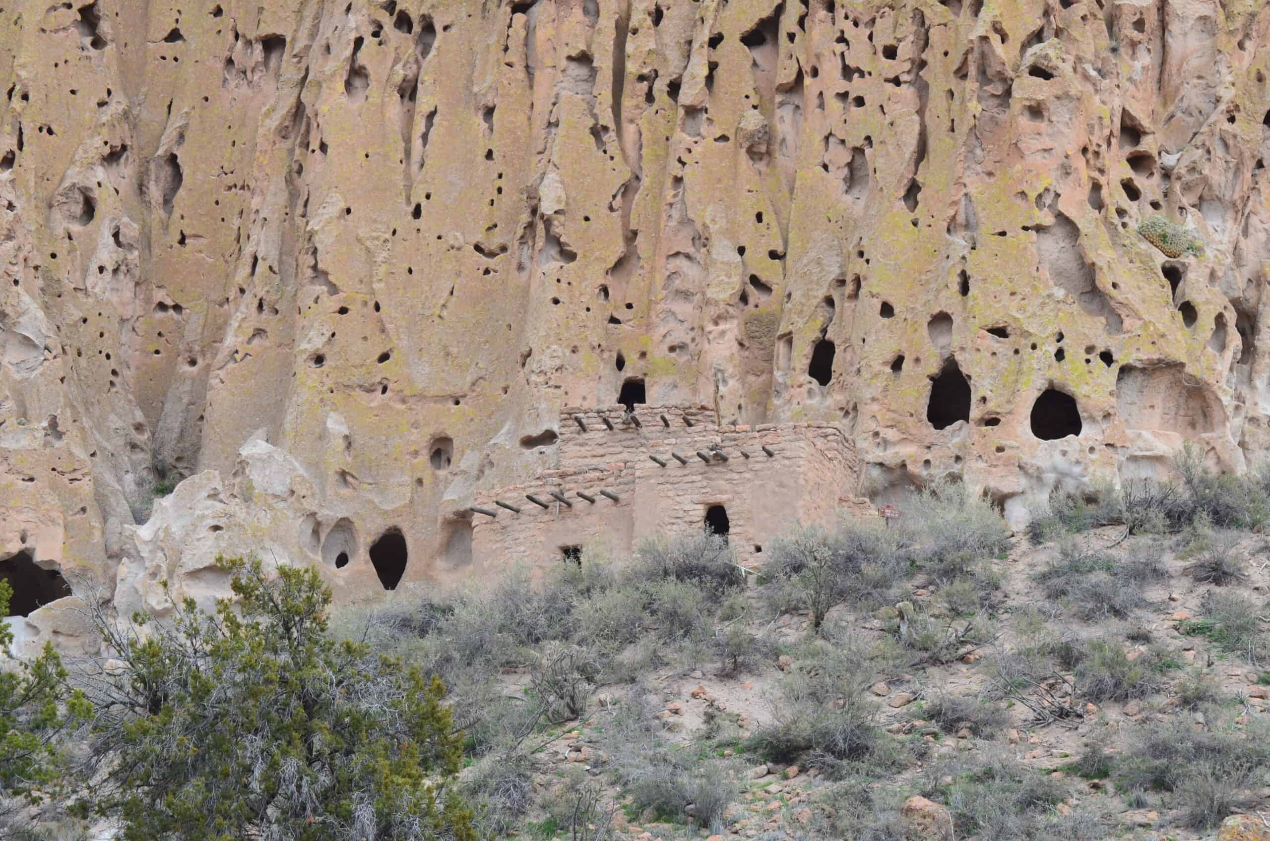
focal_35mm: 105
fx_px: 3697
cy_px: 420
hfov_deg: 19.5
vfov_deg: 13.0
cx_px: 635
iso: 400
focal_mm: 70
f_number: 10
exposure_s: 1/200
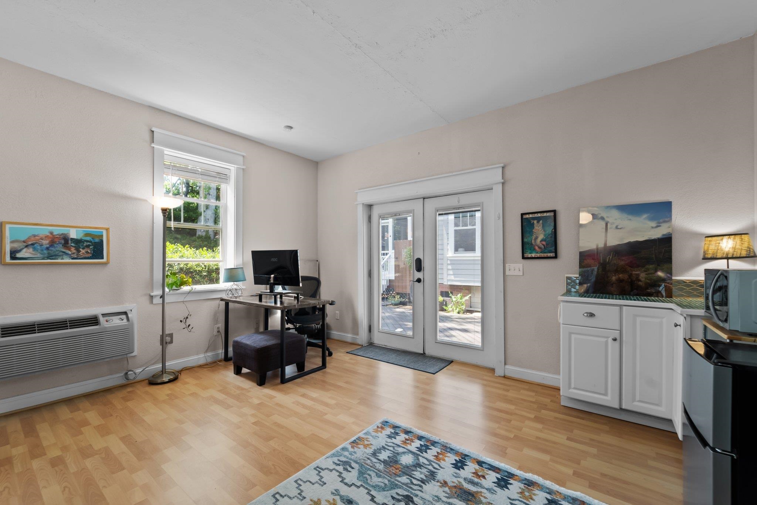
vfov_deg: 81.2
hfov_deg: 104.3
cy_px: 252
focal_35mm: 14
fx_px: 294
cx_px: 378
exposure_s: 1/2.5
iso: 100
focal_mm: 14
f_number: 8
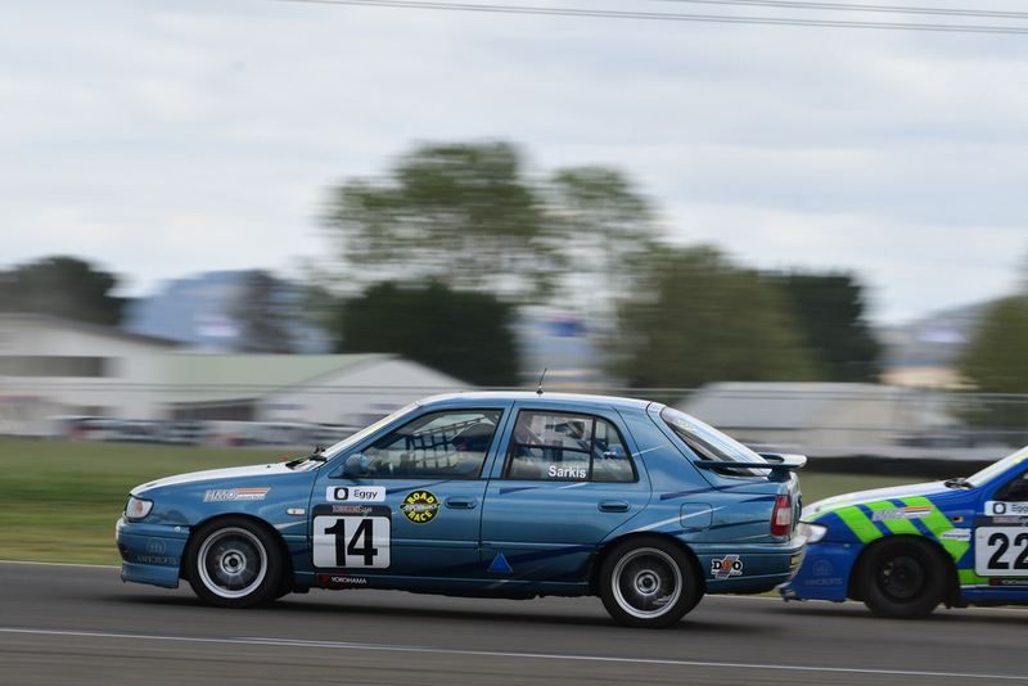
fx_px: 8569
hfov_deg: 6.9
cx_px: 514
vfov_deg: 4.6
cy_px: 343
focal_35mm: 300
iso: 125
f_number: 10
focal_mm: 200
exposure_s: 1/160
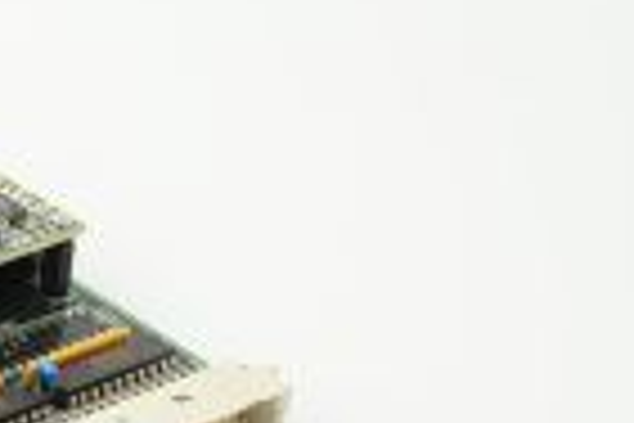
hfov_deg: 10.0
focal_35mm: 192
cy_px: 506
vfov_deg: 7.1
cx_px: -598
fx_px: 3381
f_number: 14
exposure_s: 1/125
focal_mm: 45
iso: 1600
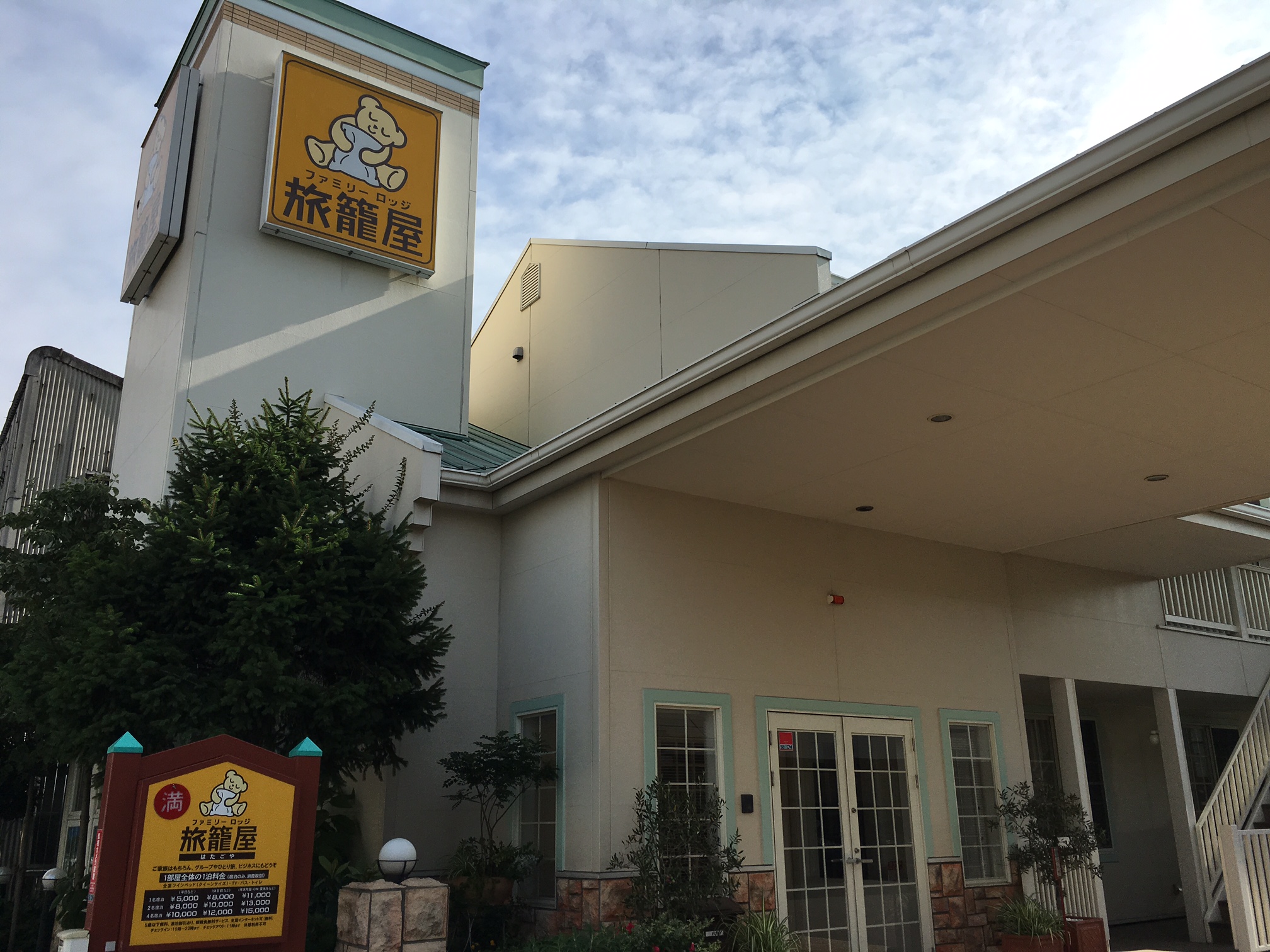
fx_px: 1064
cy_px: 476
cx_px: 635
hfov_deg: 61.7
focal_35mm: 29
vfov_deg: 48.2
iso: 25
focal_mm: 4.15
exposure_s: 1/1876
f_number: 2.2
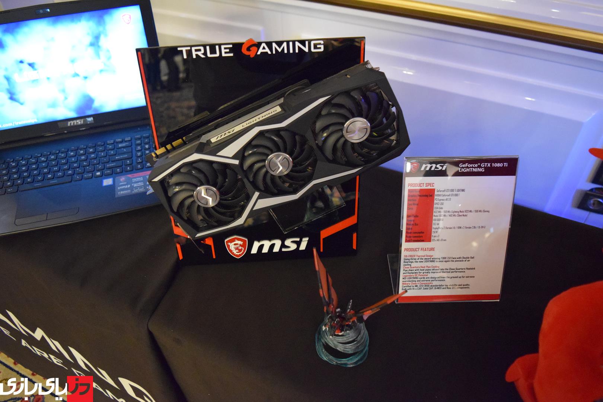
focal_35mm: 27
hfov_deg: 67.4
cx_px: 302
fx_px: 452
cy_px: 201
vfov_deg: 47.9
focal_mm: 18
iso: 6400
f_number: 3.5
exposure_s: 1/50
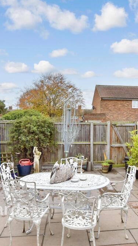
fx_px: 156
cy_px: 123
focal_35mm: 24
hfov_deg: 47.3
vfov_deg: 76.3
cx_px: 85
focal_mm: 10
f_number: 8
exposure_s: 1/125
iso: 200
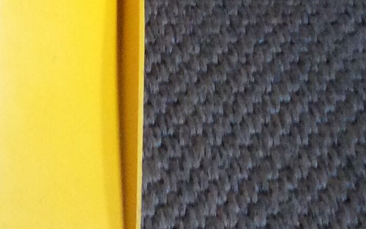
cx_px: -205
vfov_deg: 10.0
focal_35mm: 125
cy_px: -168
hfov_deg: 15.3
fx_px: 1247
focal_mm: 3.3
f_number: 2.4
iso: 160
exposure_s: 1/25
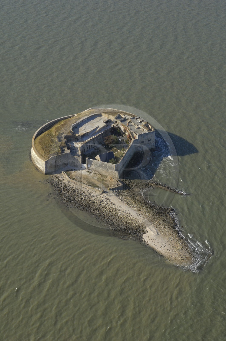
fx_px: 680
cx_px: 113
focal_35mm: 72
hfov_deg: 18.9
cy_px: 170
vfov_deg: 28.1
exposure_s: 1/640
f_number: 5
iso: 100
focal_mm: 48
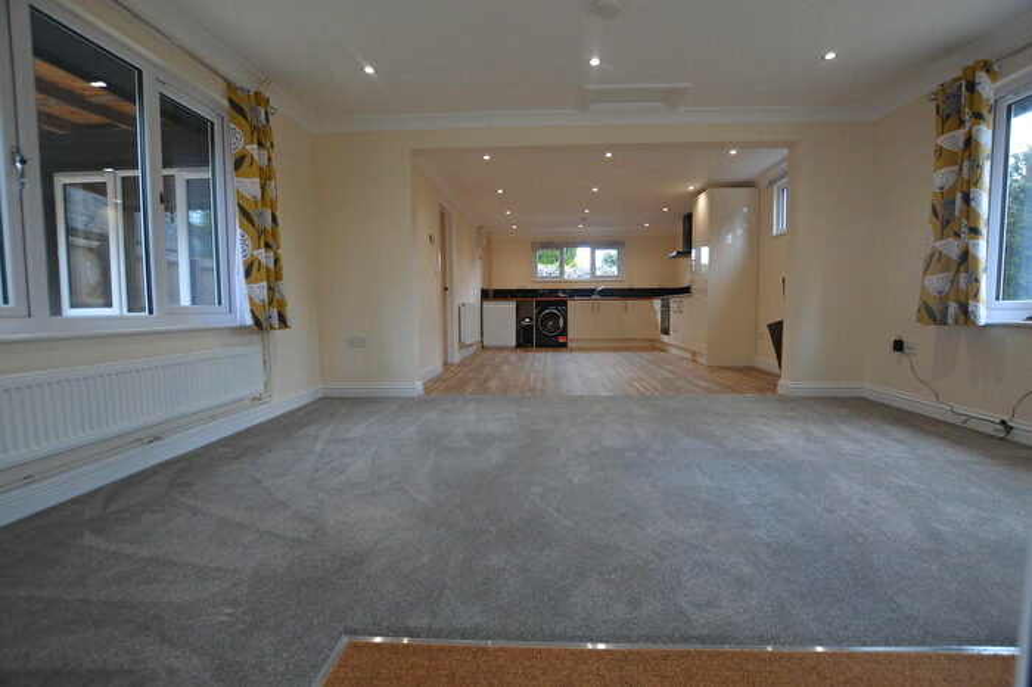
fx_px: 430
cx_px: 516
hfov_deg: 100.4
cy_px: 344
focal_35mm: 15
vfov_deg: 77.3
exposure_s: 1/100
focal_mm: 10
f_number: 5
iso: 400
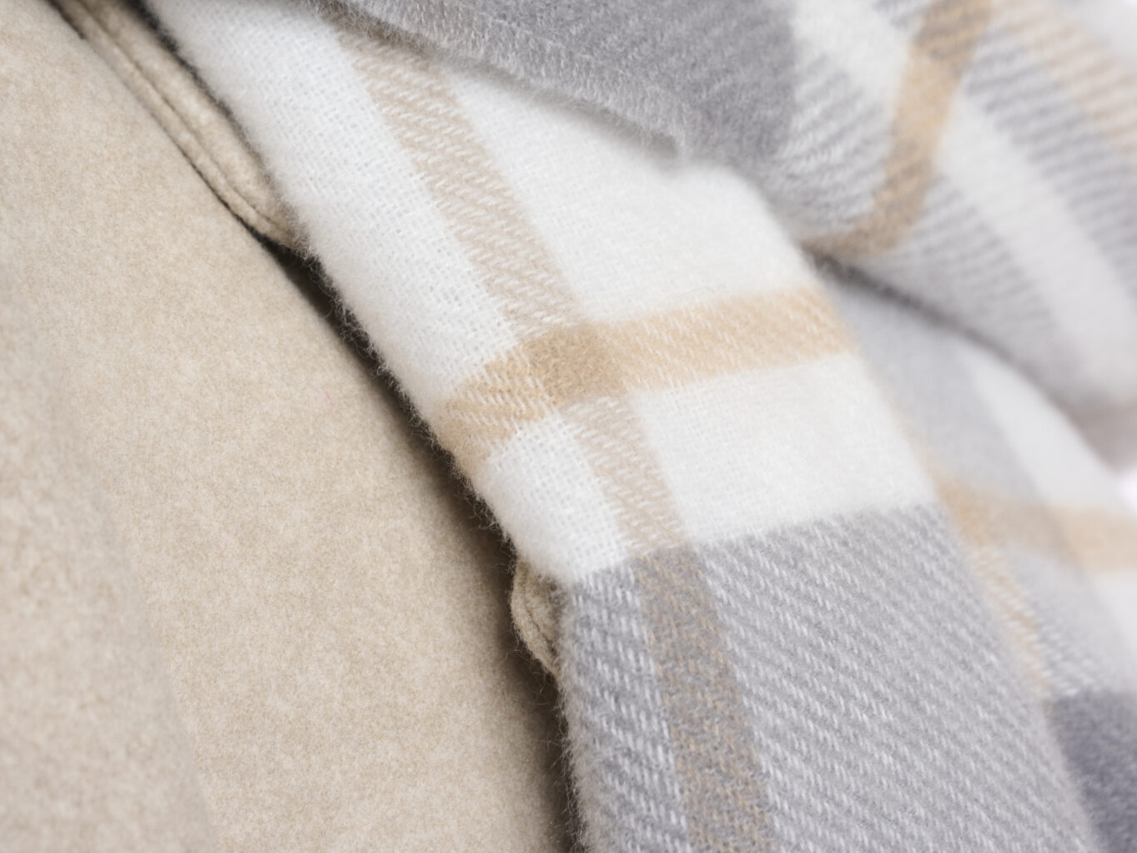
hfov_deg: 6.9
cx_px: 568
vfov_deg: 5.1
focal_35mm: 289
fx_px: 9492
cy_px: 189
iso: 125
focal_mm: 200
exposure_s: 1/160
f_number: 8
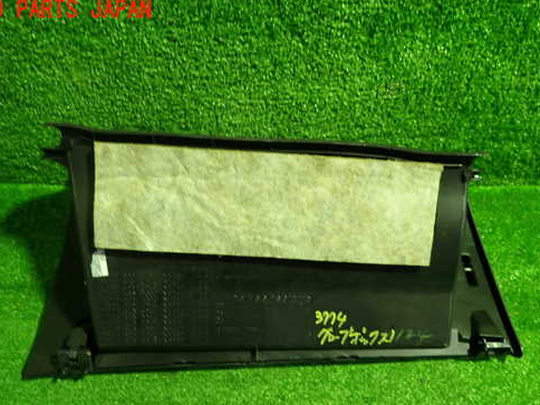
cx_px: 283
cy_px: 248
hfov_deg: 58.3
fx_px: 484
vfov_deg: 45.1
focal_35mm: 31
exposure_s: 1/30
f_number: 2
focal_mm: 4.5
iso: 250
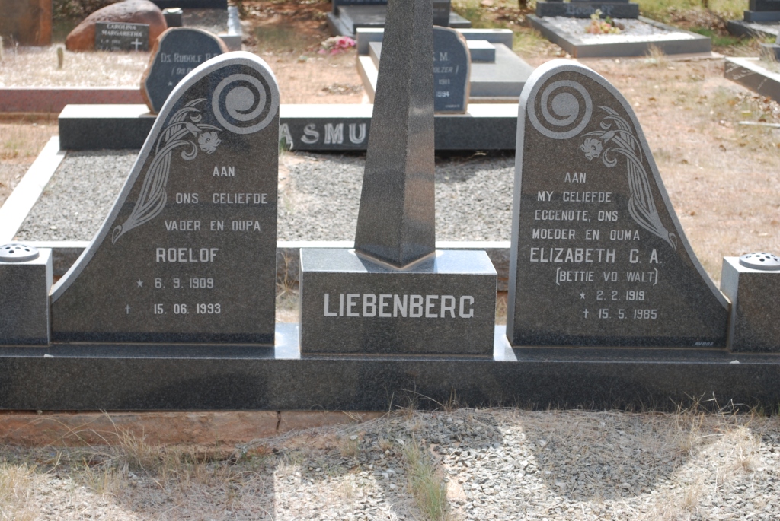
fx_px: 1692
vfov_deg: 17.5
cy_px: 260
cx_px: 390
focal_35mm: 78
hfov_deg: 26.0
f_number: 6.3
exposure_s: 1/160
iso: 100
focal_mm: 52
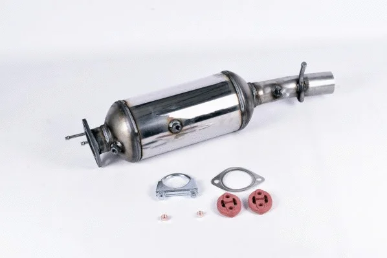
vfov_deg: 16.6
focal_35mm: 82
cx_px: 194
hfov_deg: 24.6
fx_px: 887
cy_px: 129
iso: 200
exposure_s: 1/60
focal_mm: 55
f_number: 16
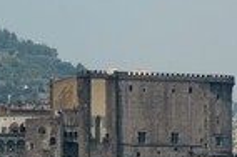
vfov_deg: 6.2
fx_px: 1445
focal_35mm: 220
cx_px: 45
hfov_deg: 9.4
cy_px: 107
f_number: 9.5
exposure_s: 1/350
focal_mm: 52
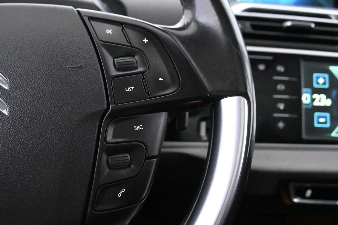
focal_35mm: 116
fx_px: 1089
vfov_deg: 11.8
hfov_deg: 17.6
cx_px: 142
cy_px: 111
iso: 12800
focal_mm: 50
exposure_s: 1/80
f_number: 7.1
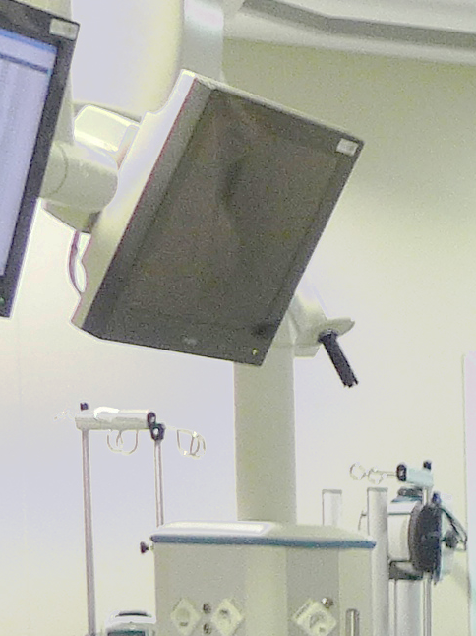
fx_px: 2477
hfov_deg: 8.7
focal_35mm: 135
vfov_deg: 13.8
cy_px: 940
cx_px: 1509
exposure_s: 1/60
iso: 125
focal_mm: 4.7
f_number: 1.4
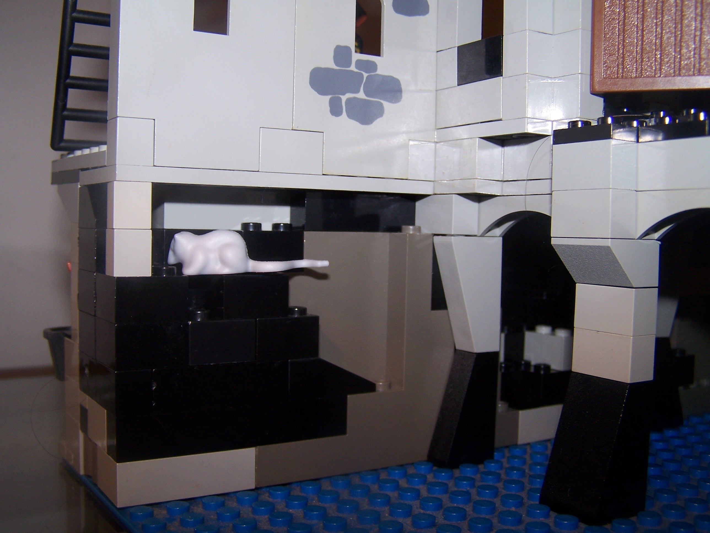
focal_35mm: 38
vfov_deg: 37.7
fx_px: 779
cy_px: 266
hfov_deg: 49.0
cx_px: 355
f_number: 2.8
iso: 80
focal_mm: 6.3
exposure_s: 1/60
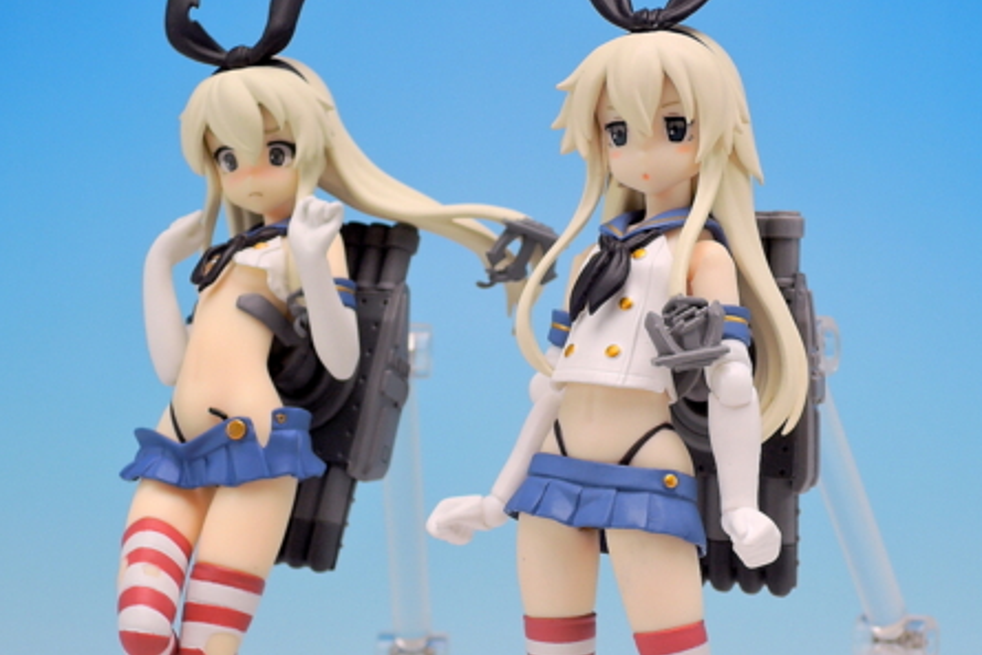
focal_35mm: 94
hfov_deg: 21.7
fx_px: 2565
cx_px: 492
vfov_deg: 14.5
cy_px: 441
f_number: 5
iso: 80
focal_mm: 14.3
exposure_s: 1/6
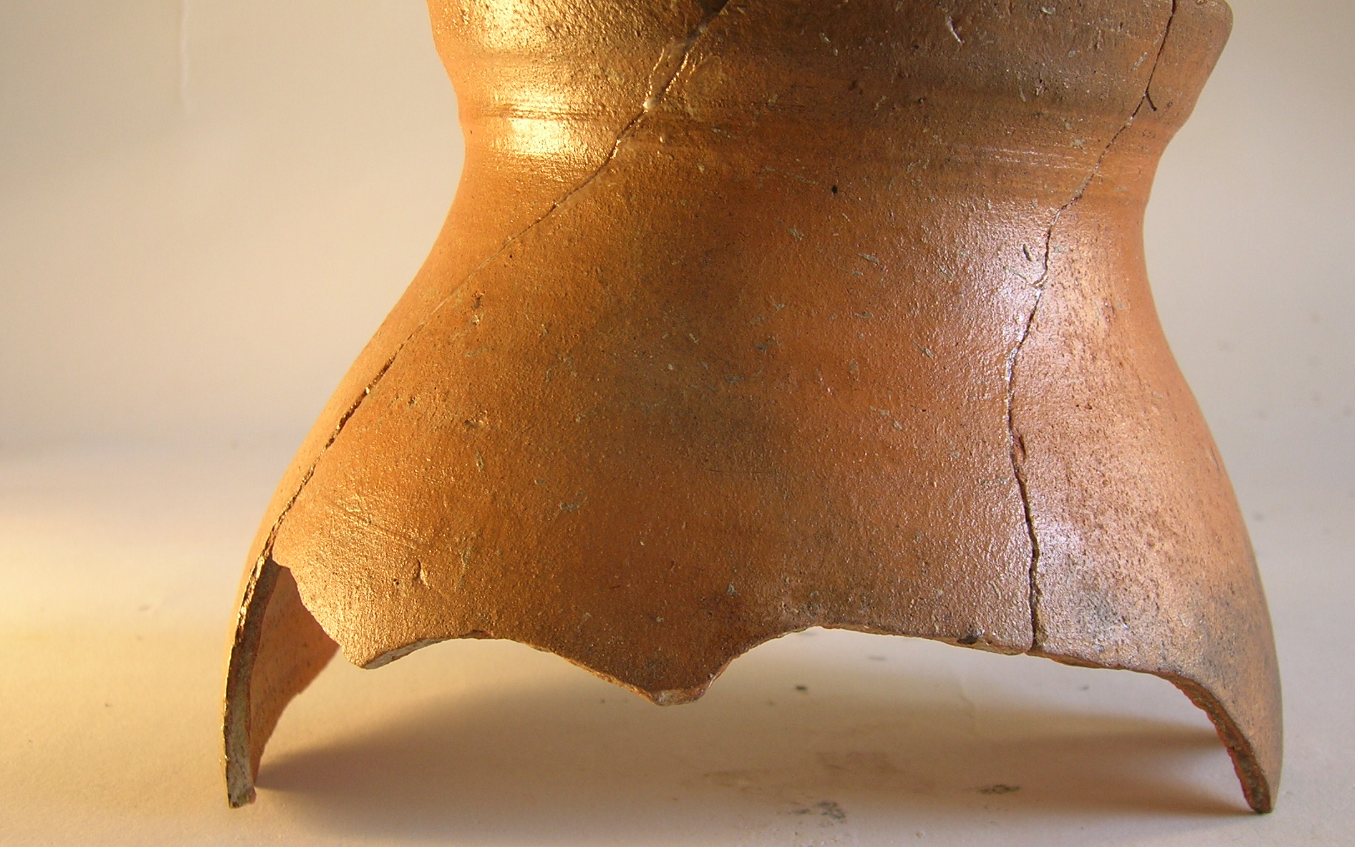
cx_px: 736
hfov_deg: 46.2
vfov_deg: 29.9
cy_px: 417
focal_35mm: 43
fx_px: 1588
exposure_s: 1/8
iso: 50
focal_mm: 5.7
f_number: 2.9
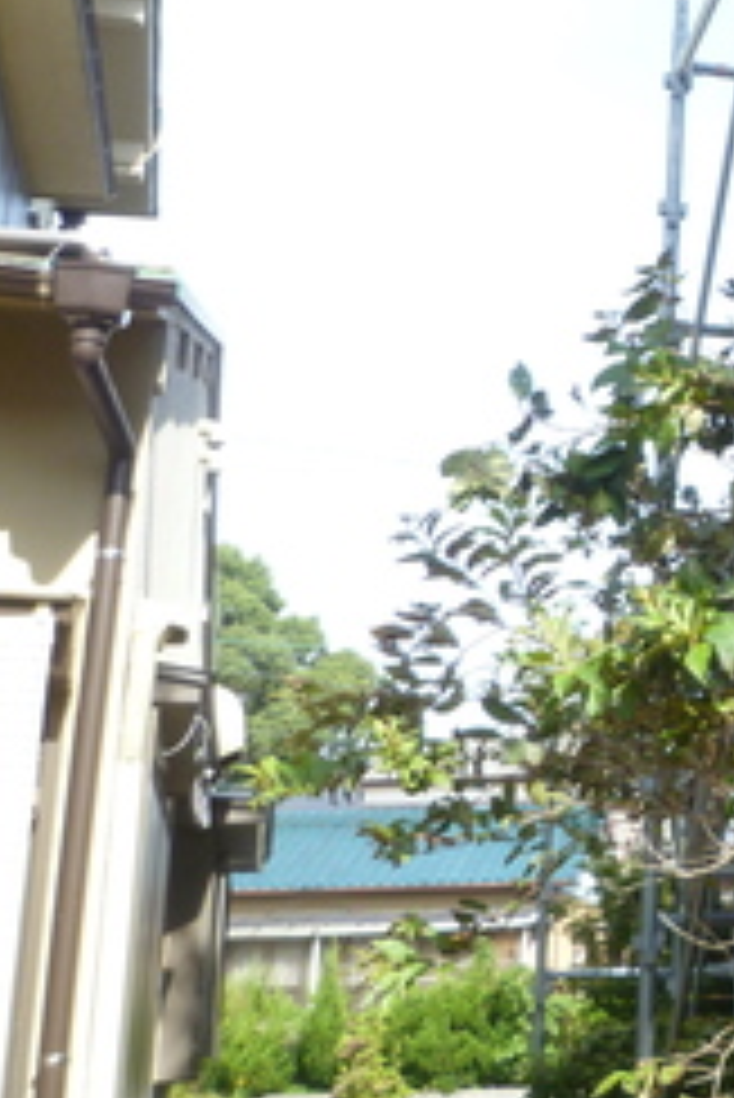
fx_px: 1954
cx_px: 1184
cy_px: 400
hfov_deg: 18.2
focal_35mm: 64
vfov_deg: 31.2
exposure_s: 1/160
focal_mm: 4.5
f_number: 4
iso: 80
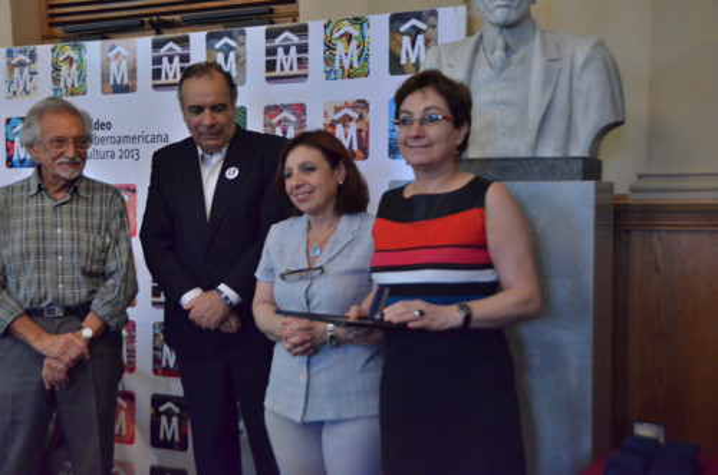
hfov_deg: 46.5
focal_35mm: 42
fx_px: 836
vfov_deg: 31.7
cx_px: 359
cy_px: 238
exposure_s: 1/60
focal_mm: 28
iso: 3200
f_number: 4
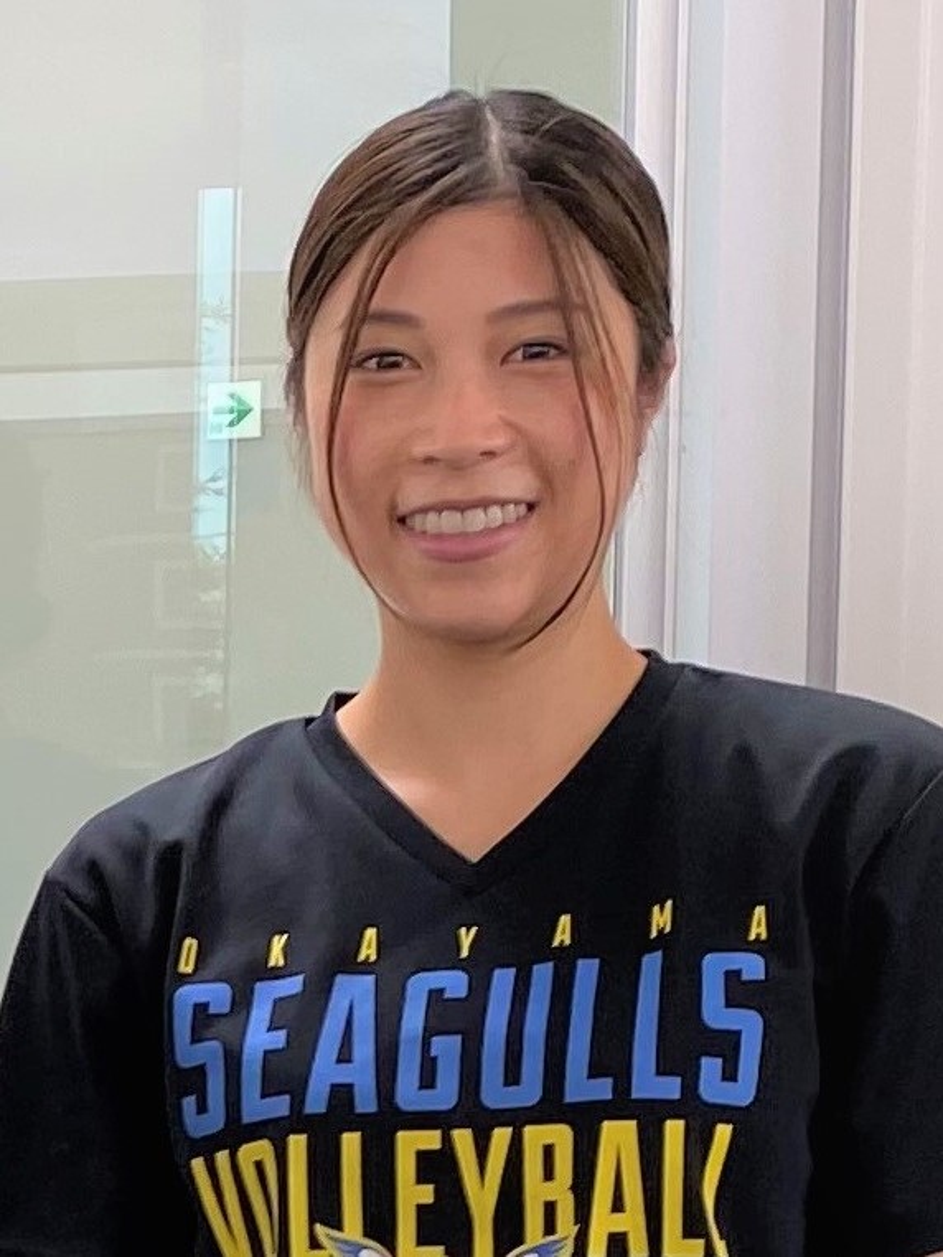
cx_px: 472
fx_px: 944
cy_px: 628
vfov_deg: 67.3
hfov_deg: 53.1
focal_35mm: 26
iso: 32
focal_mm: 4.25
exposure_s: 1/122
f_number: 1.8
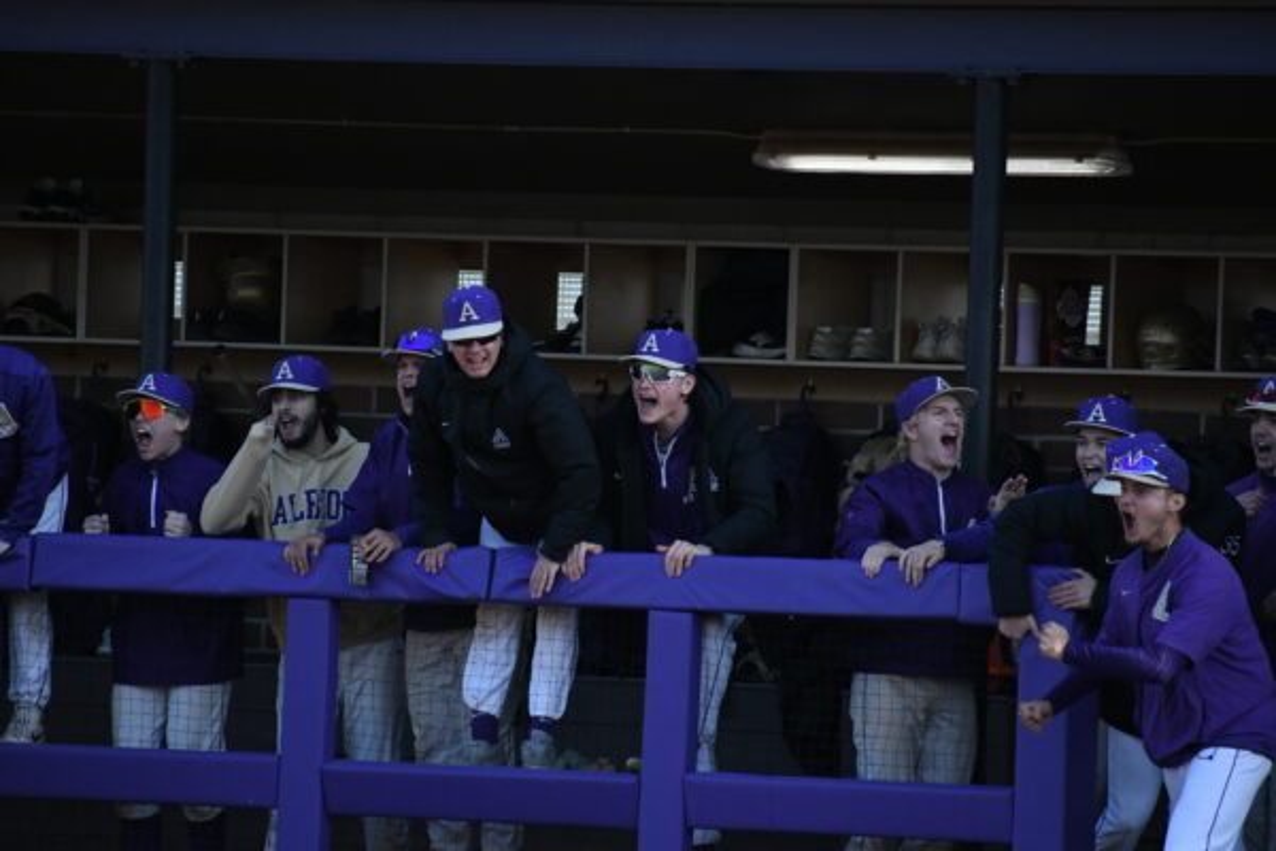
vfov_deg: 3.3
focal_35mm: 420
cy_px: 426
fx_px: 14886
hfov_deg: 4.9
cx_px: 638
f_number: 7.1
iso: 2500
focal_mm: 280
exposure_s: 1/2500
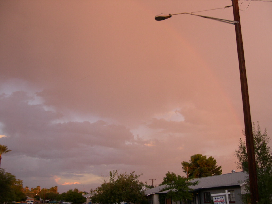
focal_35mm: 38
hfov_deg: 49.0
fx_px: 299
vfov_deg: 37.7
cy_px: 102
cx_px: 136
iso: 100
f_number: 2.8
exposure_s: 1/67.3
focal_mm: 8
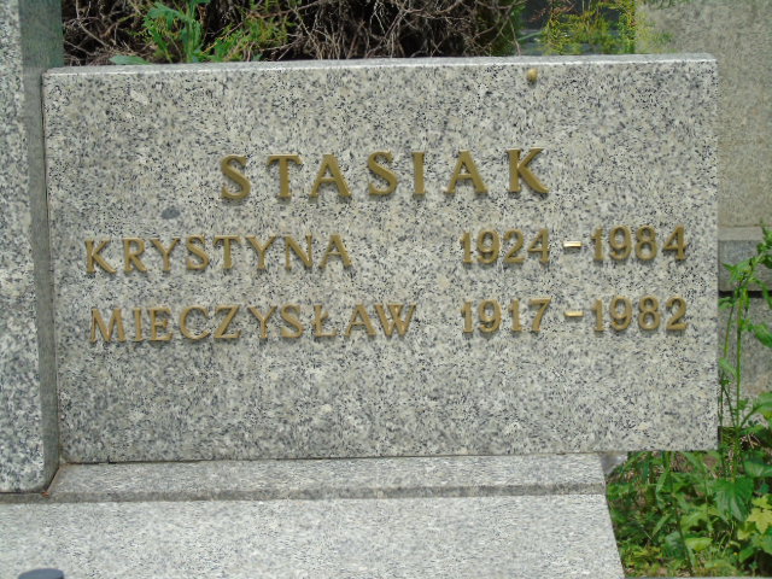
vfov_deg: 13.7
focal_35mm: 108
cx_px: 386
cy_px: 290
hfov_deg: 18.2
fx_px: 2409
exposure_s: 1/400
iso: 80
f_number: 4.4
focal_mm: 19
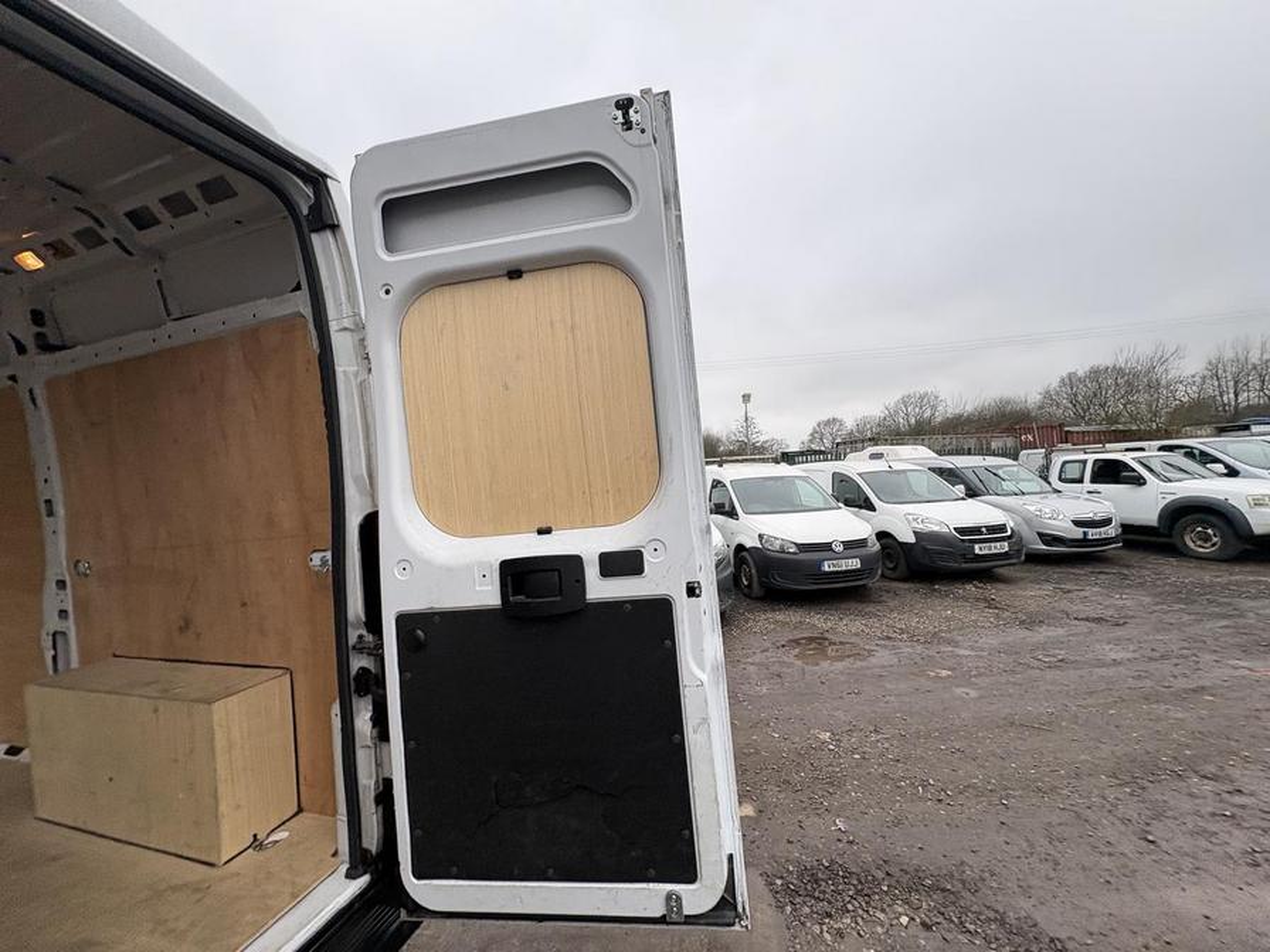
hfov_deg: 102.1
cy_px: 476
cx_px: 635
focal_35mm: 14
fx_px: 514
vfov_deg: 85.7
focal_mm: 2.22
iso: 40
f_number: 2.2
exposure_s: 1/99
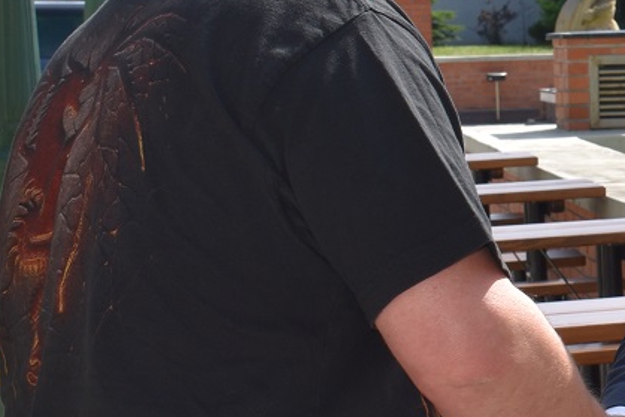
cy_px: 80
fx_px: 2797
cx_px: 885
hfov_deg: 12.2
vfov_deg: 8.5
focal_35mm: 161
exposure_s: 1/200
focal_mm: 30
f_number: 9
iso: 100
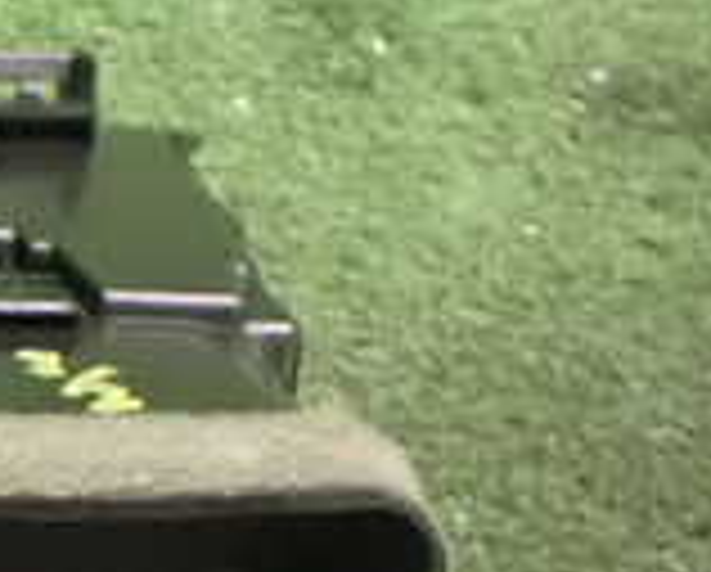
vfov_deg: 13.9
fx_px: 2340
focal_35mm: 111
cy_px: 356
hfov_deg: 14.8
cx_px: -621
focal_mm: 5.4
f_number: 2.3
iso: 1600
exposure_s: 1/25
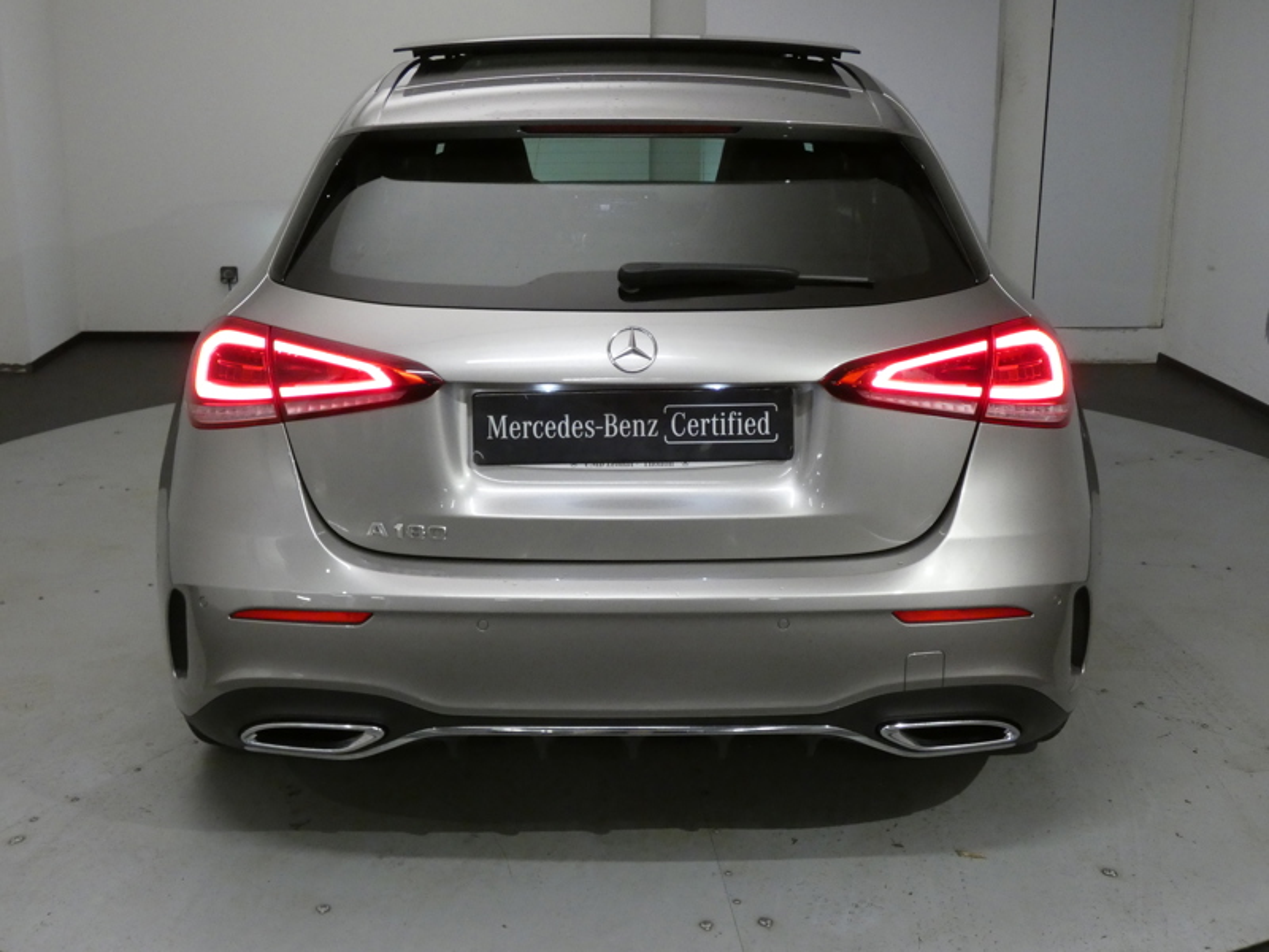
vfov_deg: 35.1
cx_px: 634
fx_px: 1503
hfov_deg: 45.8
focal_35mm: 41
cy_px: 476
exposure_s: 1/80
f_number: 3.6
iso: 800
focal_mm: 7.3
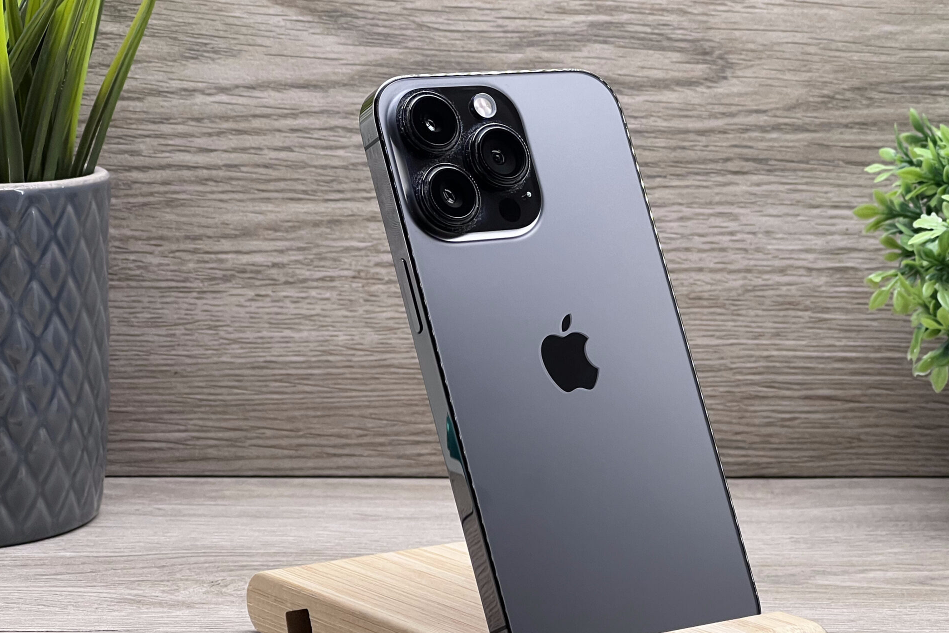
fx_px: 2847
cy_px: 340
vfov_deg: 12.7
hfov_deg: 18.9
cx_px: 586
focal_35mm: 108
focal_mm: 9
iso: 80
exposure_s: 1/100
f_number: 2.8
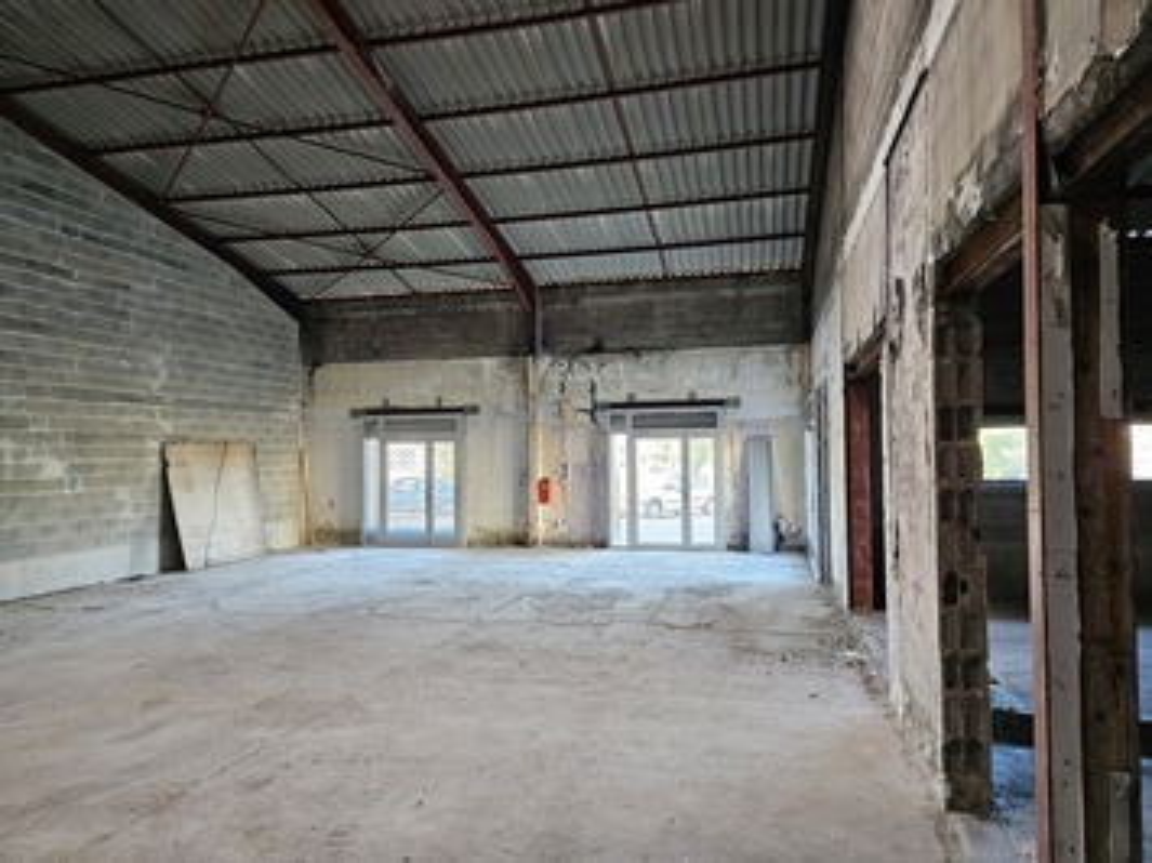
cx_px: 576
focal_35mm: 23
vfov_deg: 58.9
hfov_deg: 73.9
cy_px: 432
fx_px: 765
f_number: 1.8
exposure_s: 1/100
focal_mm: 5.4
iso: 640
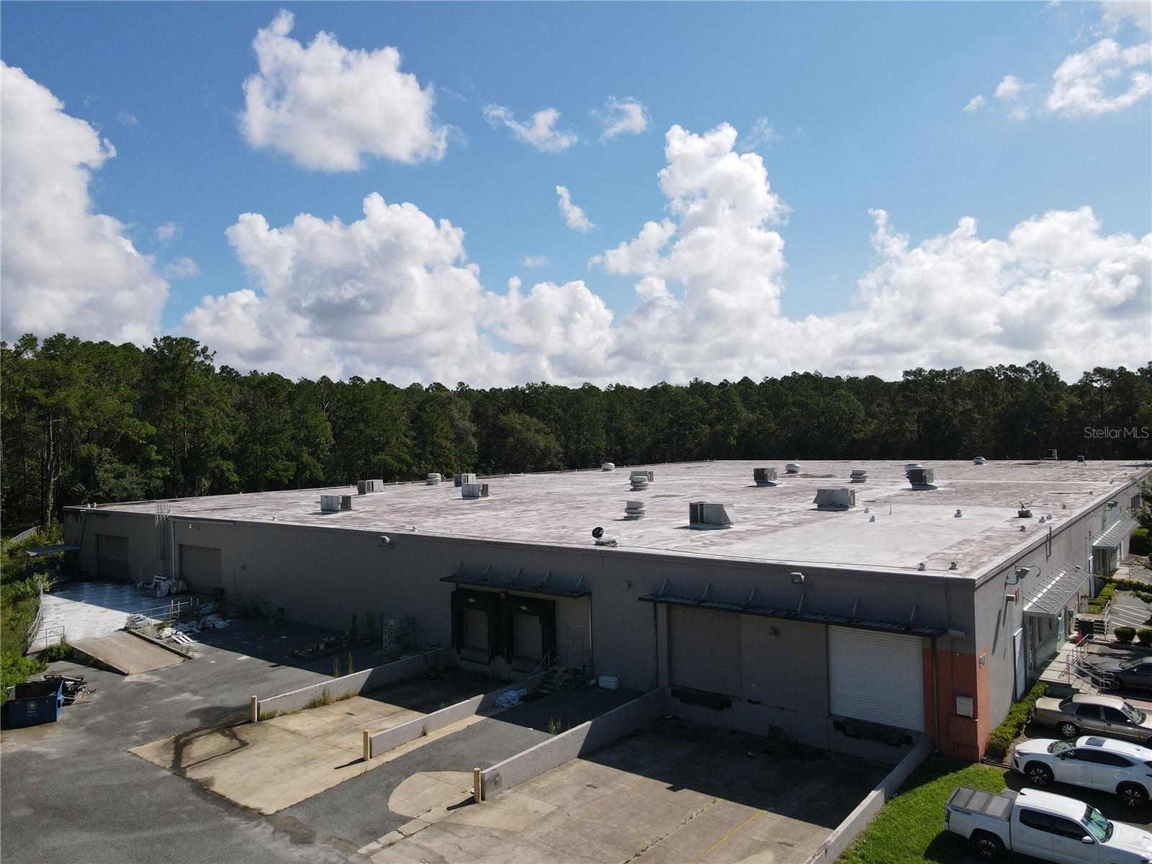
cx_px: 576
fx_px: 799
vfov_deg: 56.8
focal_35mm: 24
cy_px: 432
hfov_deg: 71.6
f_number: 2.8
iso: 100
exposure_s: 1/1250
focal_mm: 4.5
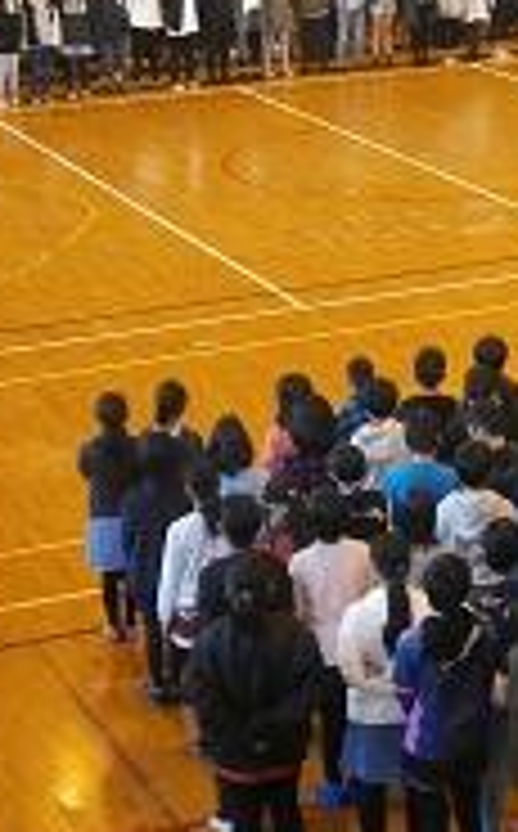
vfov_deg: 19.2
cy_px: 211
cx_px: 401
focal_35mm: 108
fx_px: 2449
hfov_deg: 12.0
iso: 200
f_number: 3.4
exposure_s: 1/25
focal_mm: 8.3
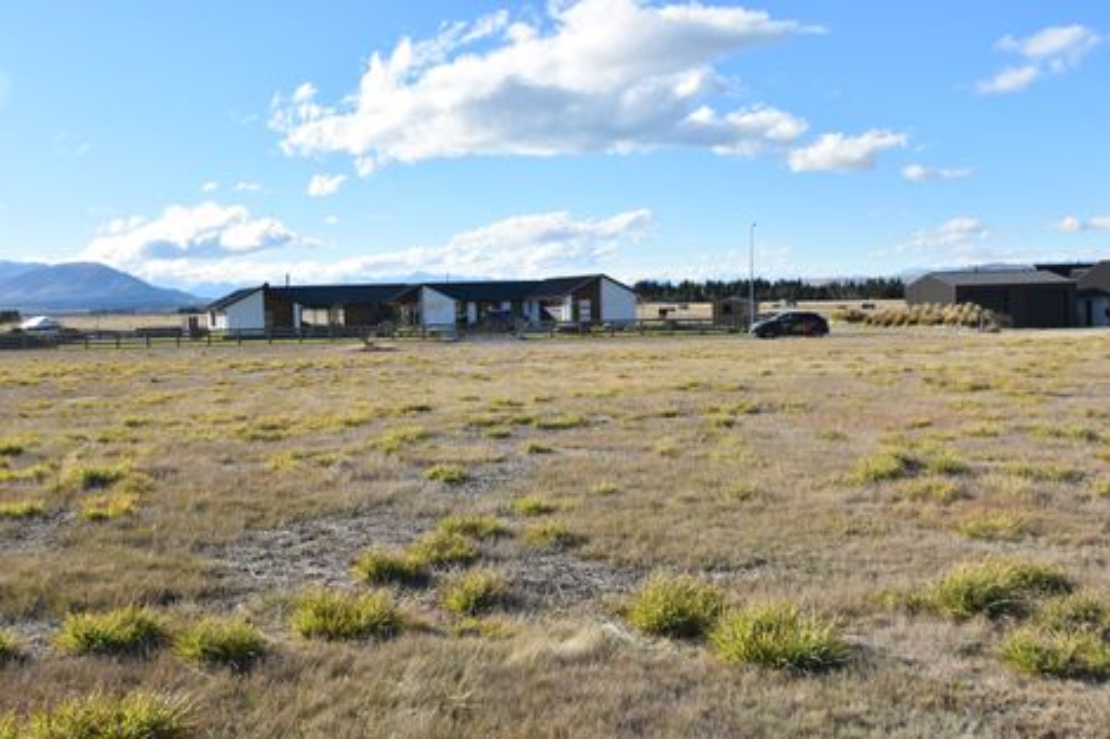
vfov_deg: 36.8
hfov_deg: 53.1
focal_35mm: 36
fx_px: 1110
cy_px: 370
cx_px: 555
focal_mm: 24
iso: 200
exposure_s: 1/400
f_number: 10
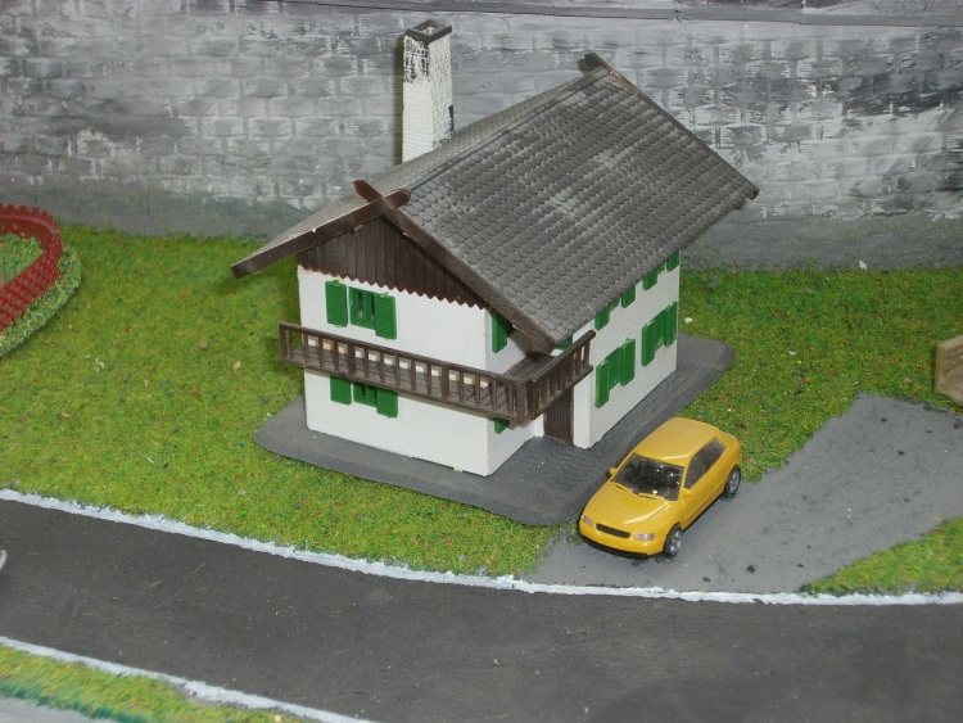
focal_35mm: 79
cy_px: 362
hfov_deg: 24.7
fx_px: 2198
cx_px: 482
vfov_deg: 18.7
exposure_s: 1/60
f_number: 4.1
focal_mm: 12.8
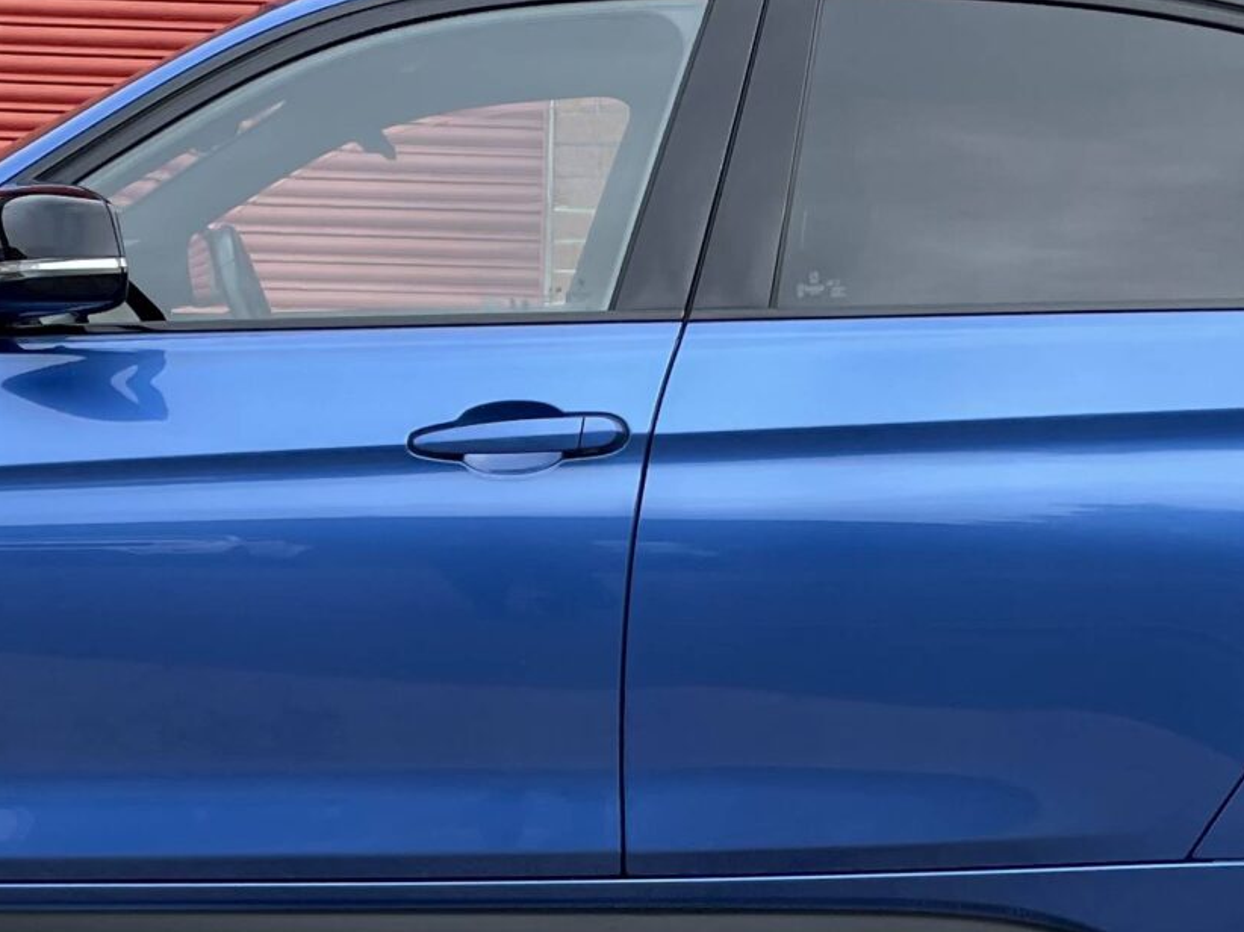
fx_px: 2910
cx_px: 525
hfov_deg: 24.1
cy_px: 738
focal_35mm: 81
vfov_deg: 18.0
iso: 32
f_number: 1.6
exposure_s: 1/419
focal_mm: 4.2
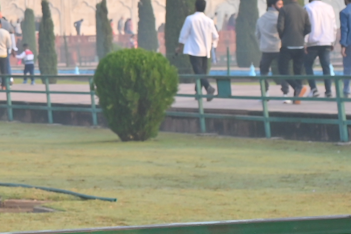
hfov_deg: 9.9
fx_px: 1882
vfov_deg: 7.0
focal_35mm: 193
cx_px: -332
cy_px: -170
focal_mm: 38
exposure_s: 1/160
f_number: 8
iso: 125
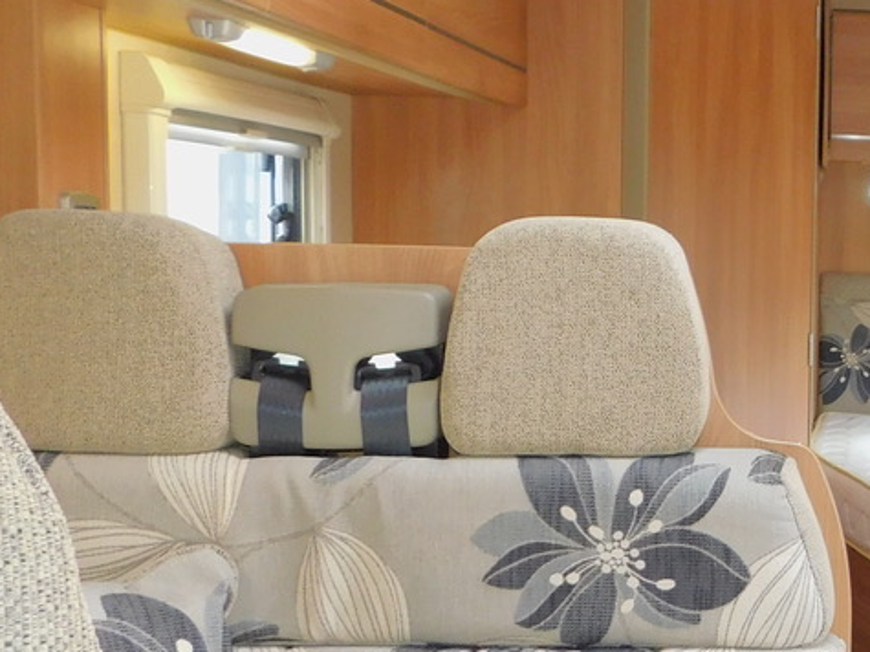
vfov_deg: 23.6
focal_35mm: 62
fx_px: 1558
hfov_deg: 26.9
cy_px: 388
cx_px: 1093
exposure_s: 1/30
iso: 200
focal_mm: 4
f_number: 3
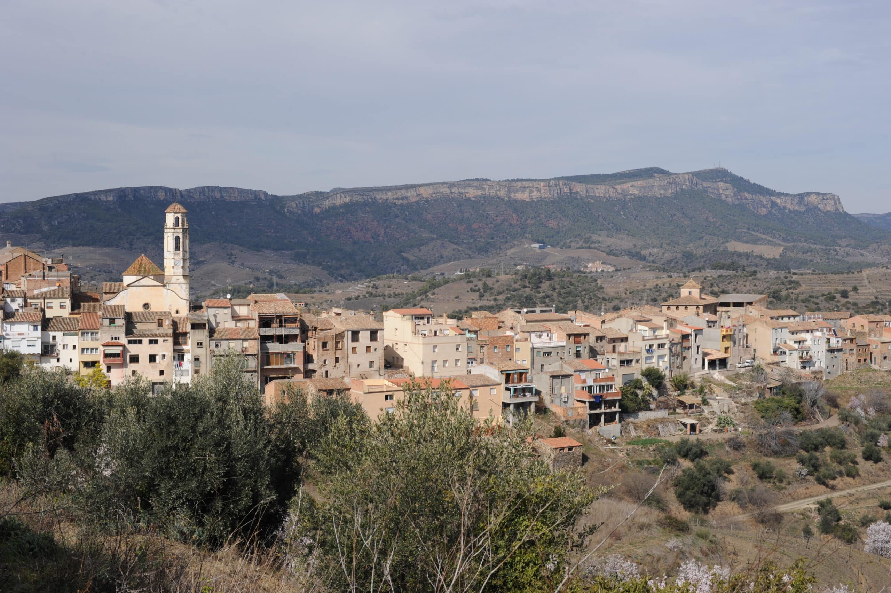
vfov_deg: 27.0
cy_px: 296
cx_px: 446
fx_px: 1237
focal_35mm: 50
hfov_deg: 39.6
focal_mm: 50
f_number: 16
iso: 200
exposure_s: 1/250
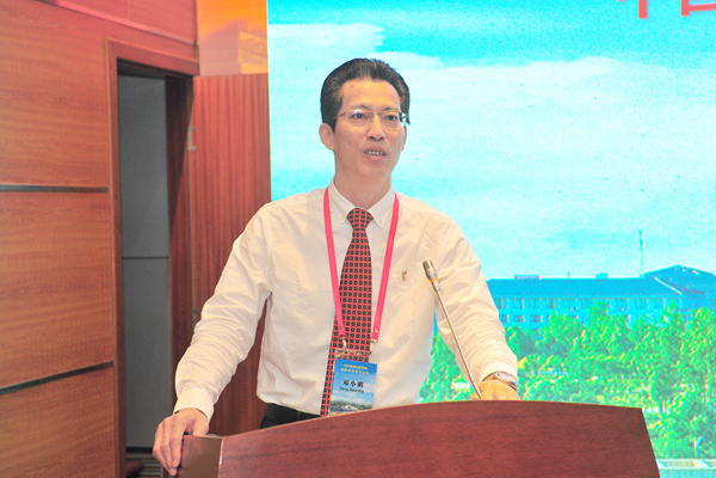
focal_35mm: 60
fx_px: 1193
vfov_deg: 22.6
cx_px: 358
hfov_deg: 33.4
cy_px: 239
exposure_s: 1/160
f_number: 4
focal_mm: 60
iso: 800
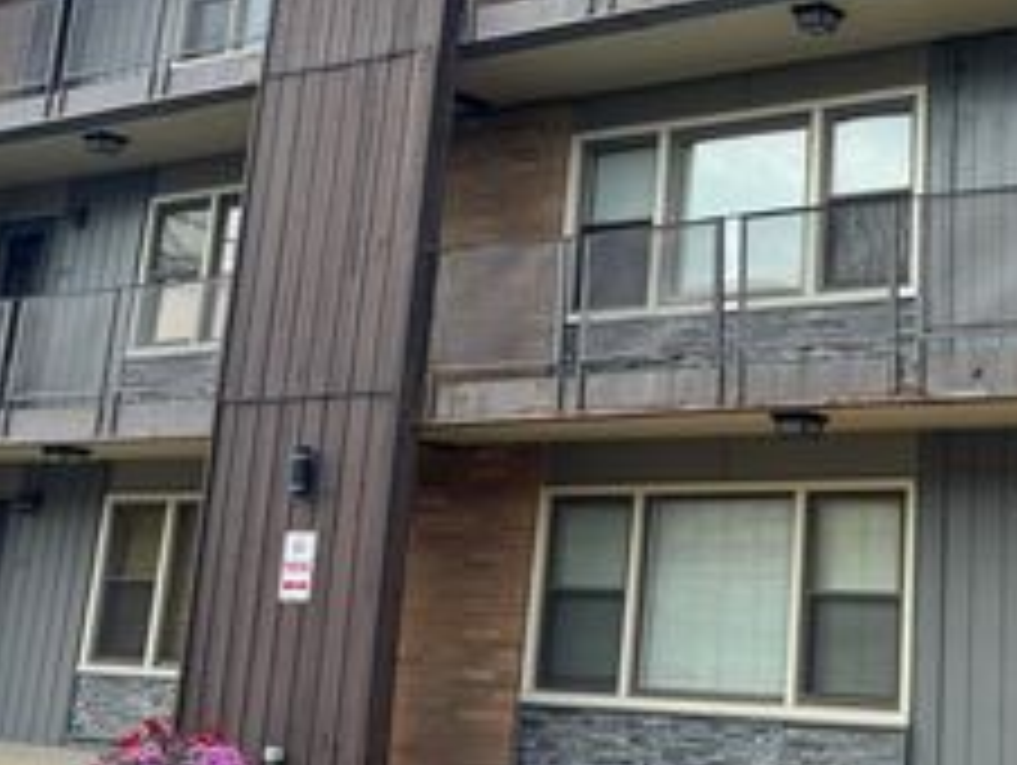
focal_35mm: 53
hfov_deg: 34.3
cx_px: 904
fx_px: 1559
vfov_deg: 27.1
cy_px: 173
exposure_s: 1/900
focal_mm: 6.76
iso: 80
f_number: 1.78
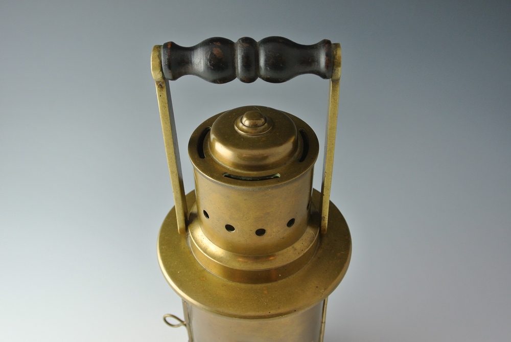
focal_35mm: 39
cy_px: 171
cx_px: 256
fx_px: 554
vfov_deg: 34.3
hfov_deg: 49.5
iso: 400
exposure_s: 1/60
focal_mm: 14.5
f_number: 4
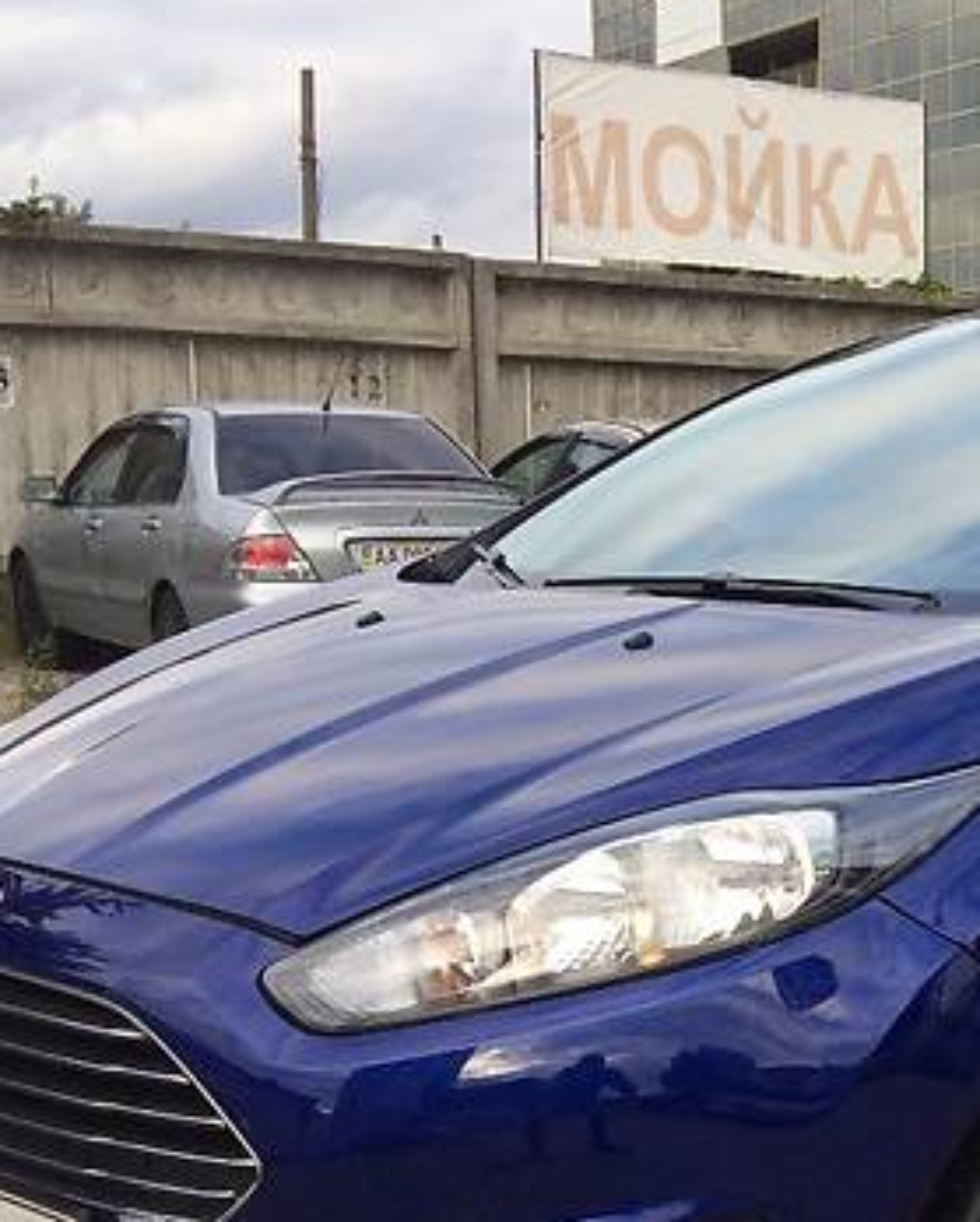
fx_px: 2354
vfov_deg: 28.7
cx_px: 1036
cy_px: 902
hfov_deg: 22.4
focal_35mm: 65
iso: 32
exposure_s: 1/329
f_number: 2.2
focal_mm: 4.2
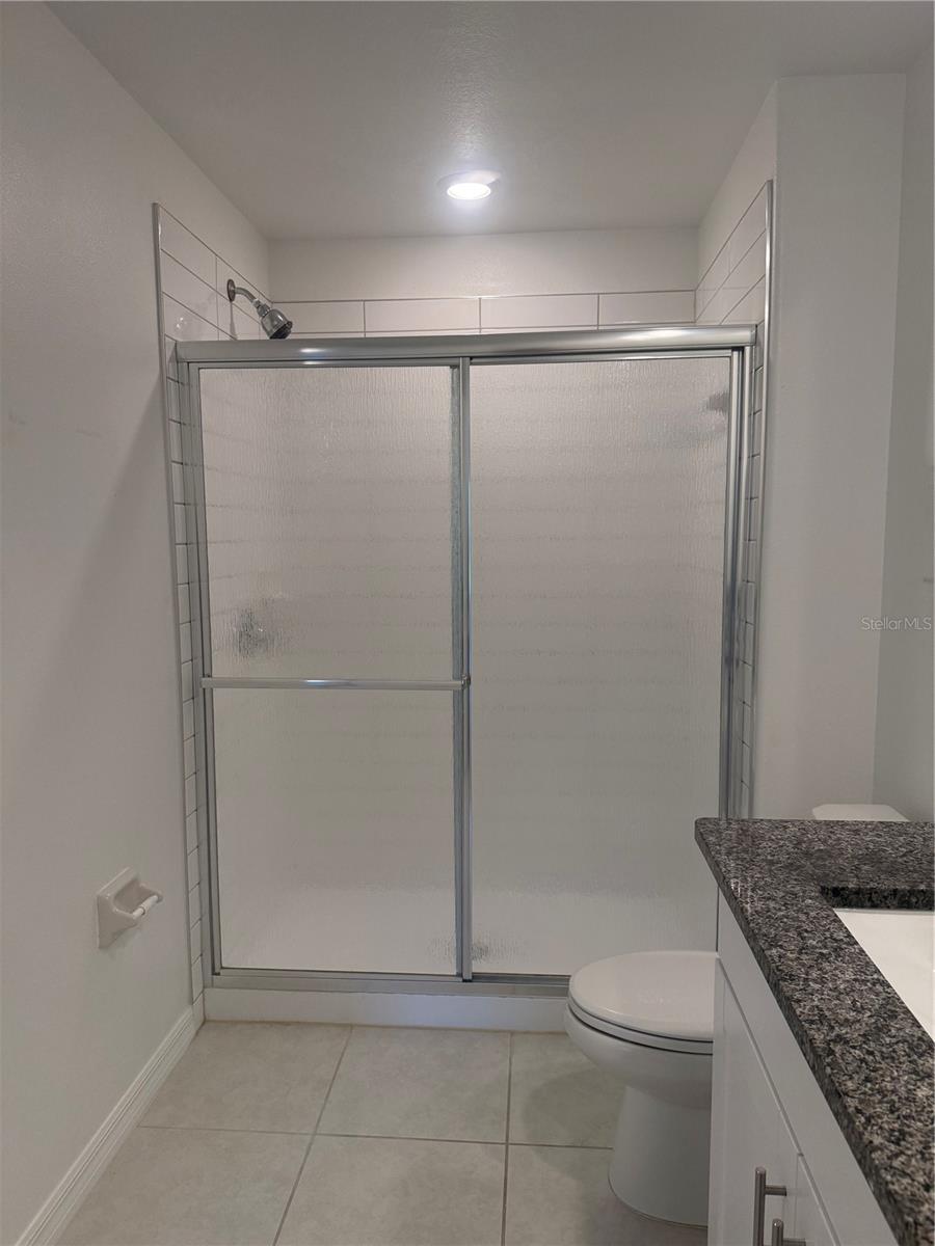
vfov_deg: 71.6
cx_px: 468
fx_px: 864
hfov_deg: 56.8
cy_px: 623
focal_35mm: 24
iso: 160
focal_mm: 6.76
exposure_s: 1/227
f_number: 1.78
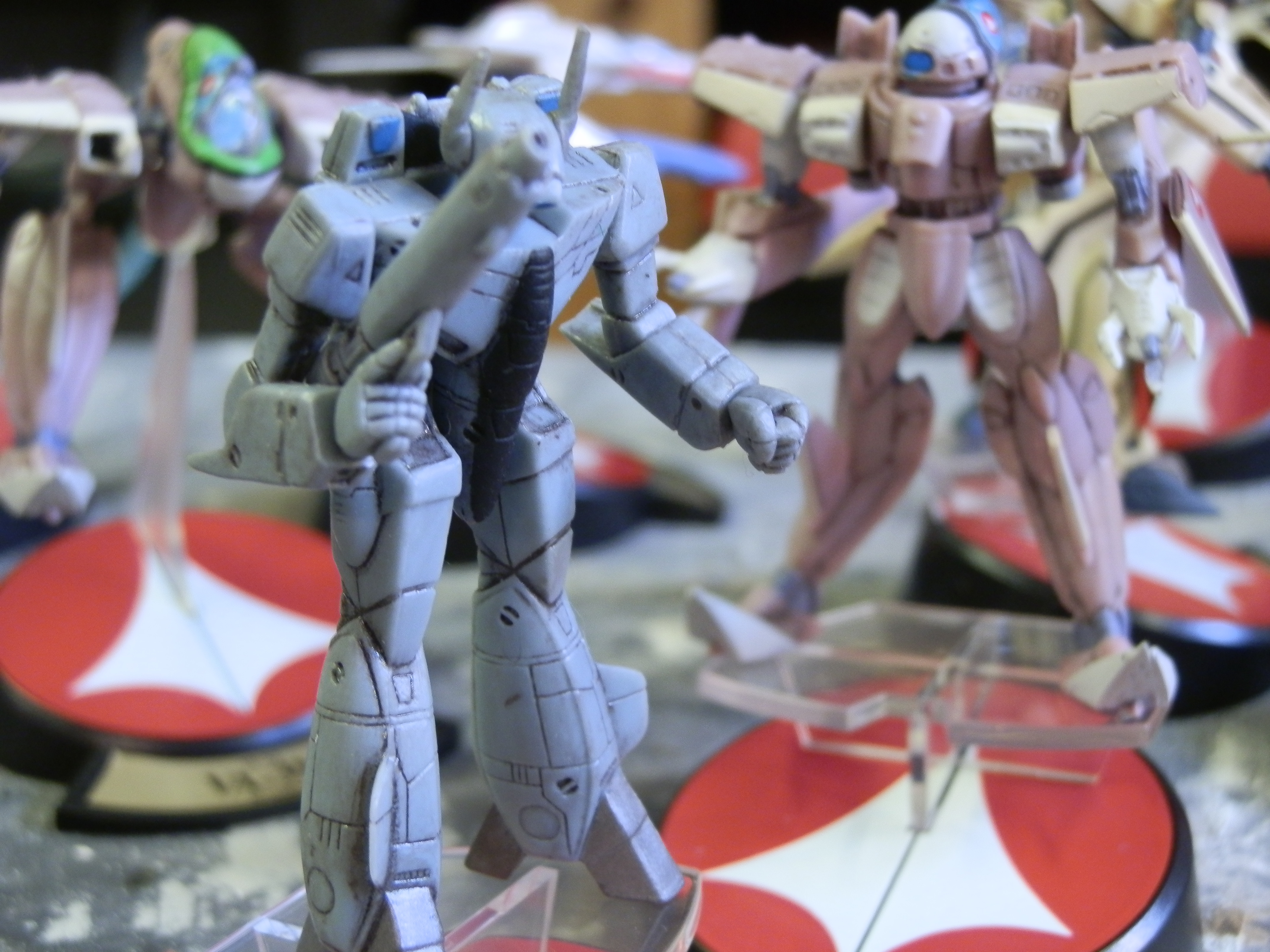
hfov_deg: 31.7
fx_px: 2238
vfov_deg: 24.0
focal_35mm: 61
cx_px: 635
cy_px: 476
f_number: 3.7
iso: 200
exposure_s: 1/8
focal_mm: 10.99
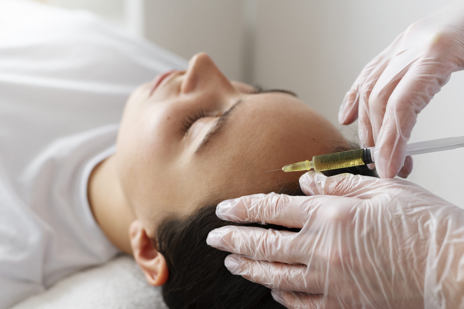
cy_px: 154
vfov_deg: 27.0
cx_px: 232
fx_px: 644
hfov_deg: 39.6
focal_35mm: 50
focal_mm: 50
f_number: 3.5
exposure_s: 1/320
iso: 640
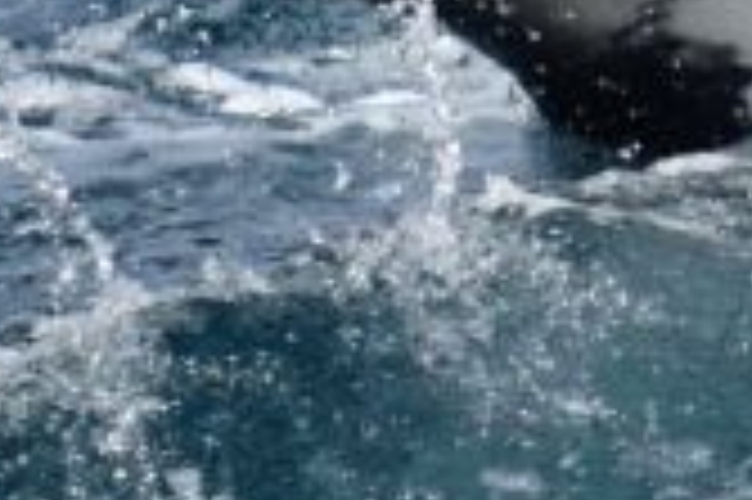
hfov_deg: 0.7
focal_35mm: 2881
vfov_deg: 0.5
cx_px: 797
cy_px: -115
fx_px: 60121
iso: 1000
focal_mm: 600
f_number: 6.3
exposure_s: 1/8000
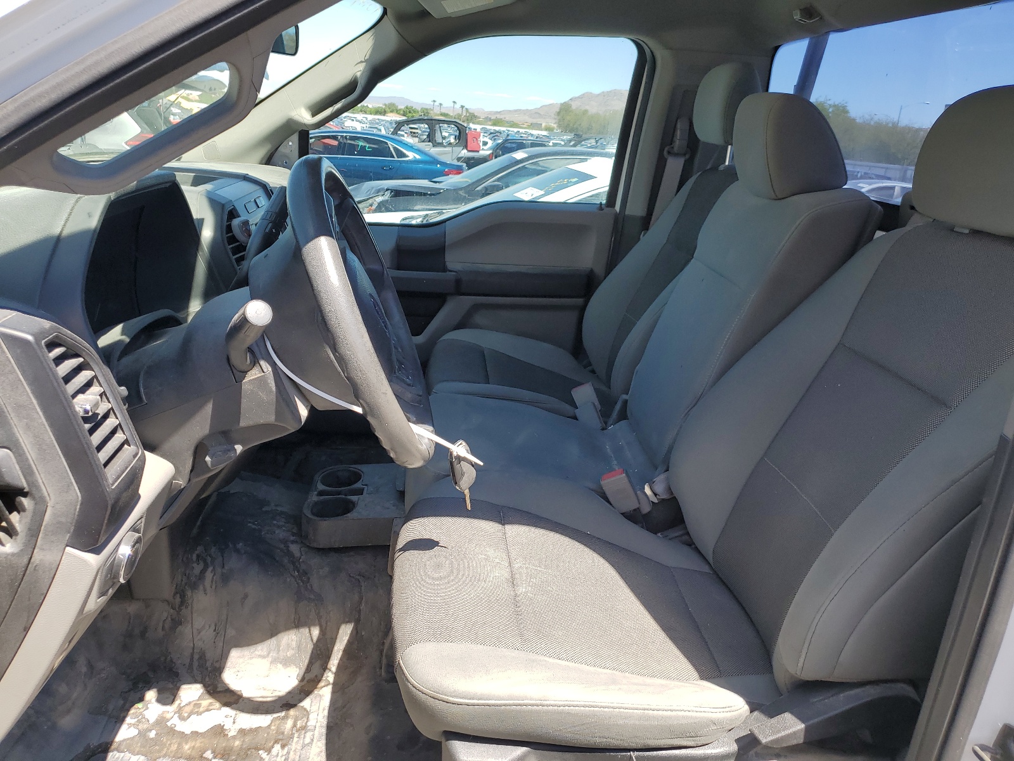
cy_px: 380
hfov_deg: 67.3
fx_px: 762
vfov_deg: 53.1
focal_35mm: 26
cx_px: 507
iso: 50
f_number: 1.5
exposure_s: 1/769
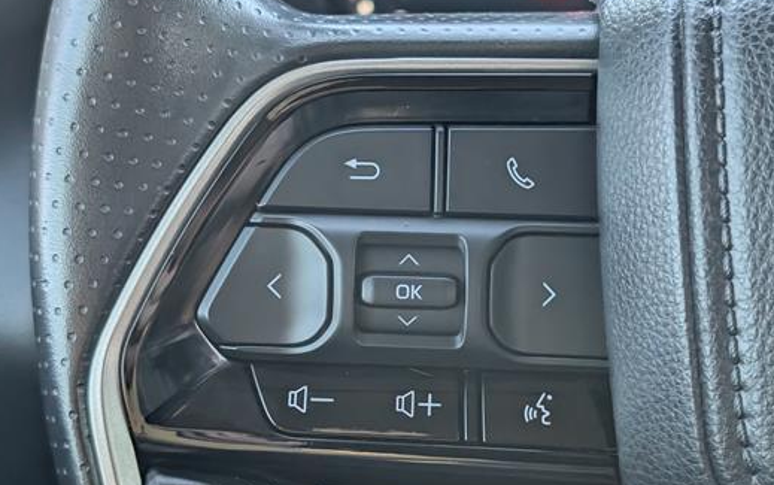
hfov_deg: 32.0
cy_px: 288
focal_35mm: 64
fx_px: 1351
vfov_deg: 20.3
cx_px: 398
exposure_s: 1/204
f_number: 1.68
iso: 551
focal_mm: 6.9
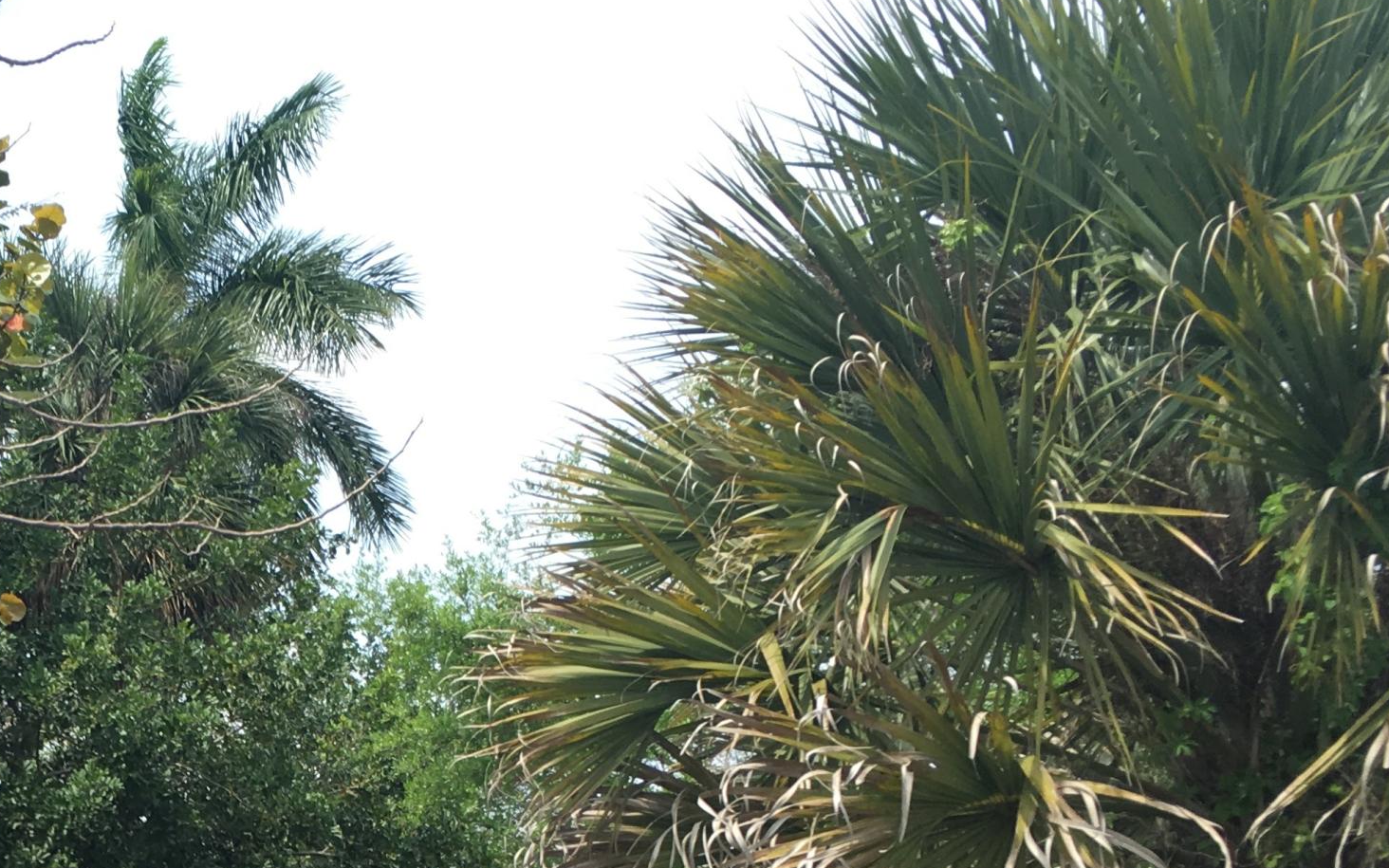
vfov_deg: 19.6
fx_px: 2385
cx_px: -3
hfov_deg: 30.2
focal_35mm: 63
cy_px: 1008
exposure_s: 1/615
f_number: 2.2
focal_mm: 4.15
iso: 25
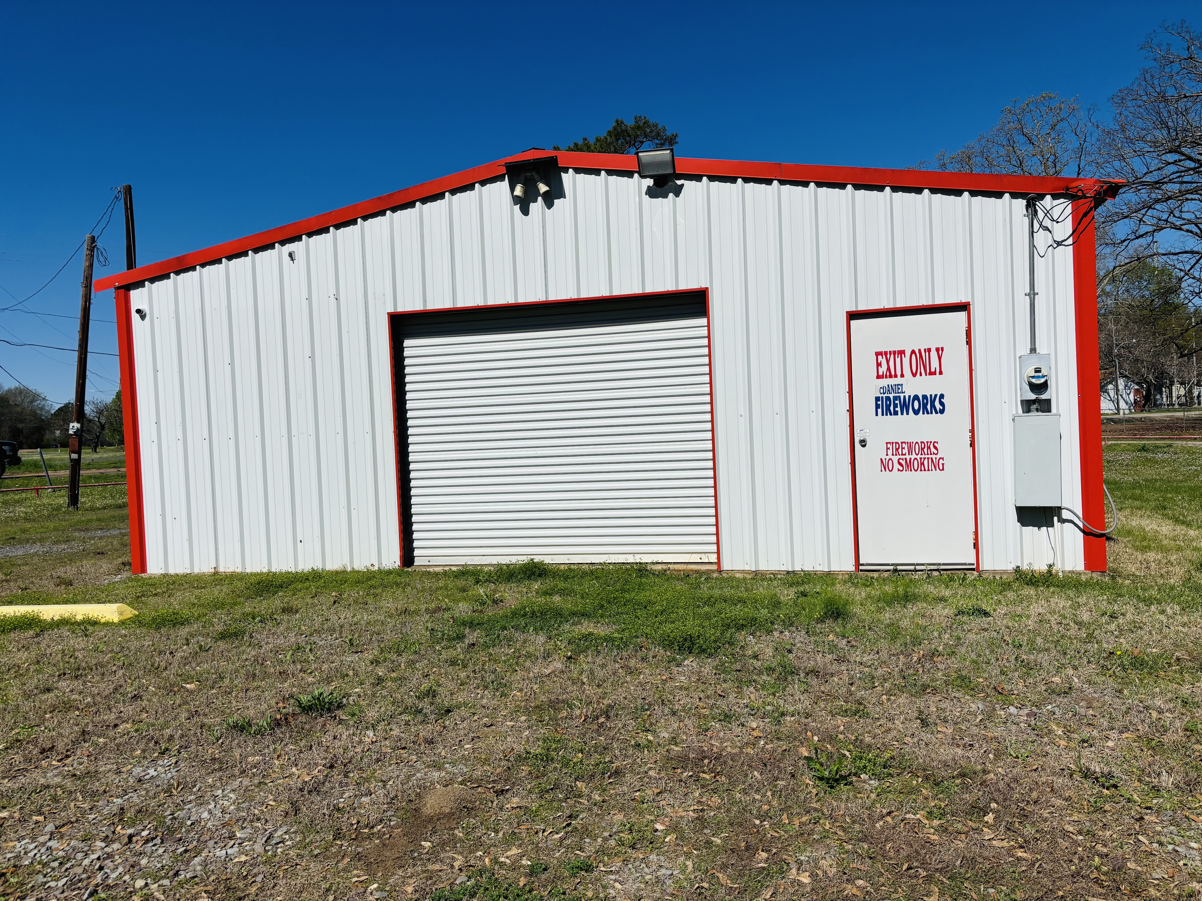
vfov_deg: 53.1
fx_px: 903
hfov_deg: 67.3
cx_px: 601
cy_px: 450
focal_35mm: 26
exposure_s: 1/12195
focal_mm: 5.96
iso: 50
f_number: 1.6
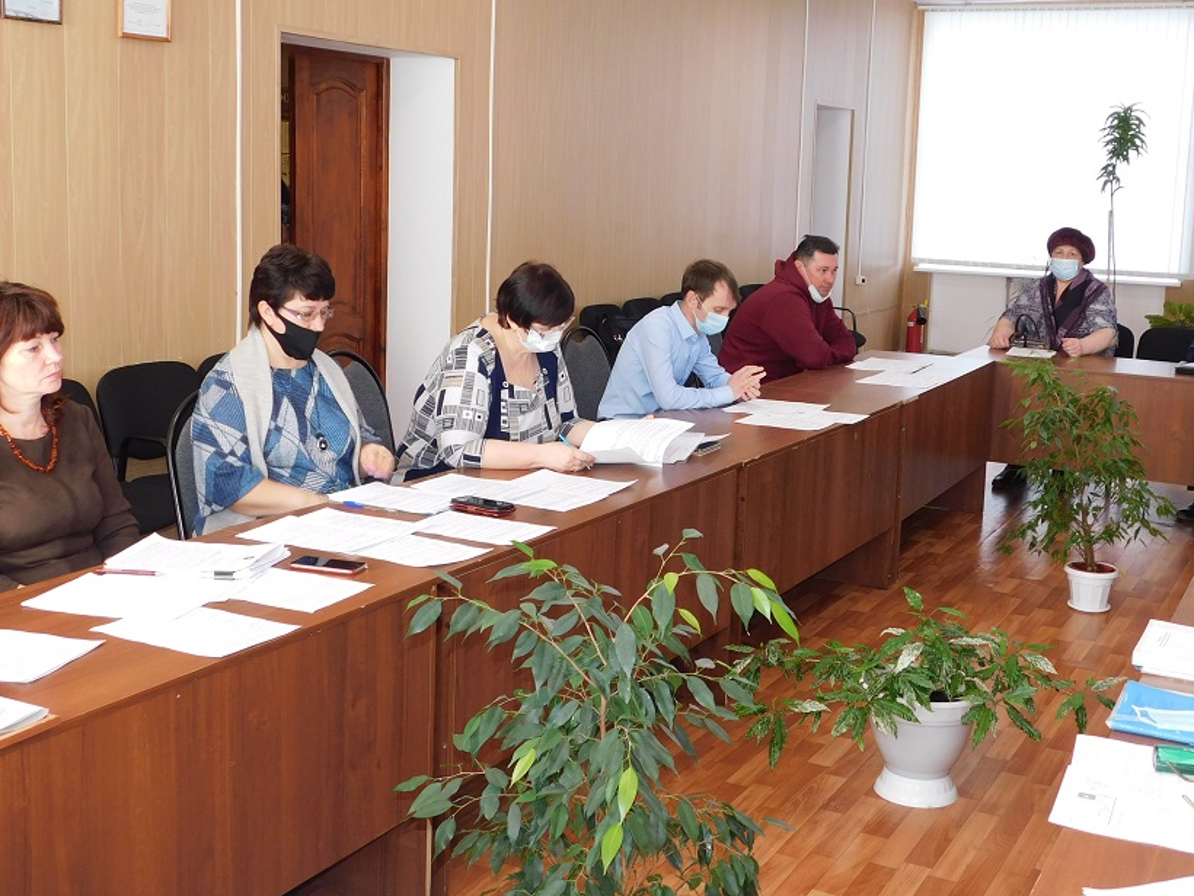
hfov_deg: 43.8
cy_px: 384
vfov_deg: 33.5
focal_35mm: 43
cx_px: 630
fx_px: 1483
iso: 140
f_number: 3.5
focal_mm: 6.3
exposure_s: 1/30
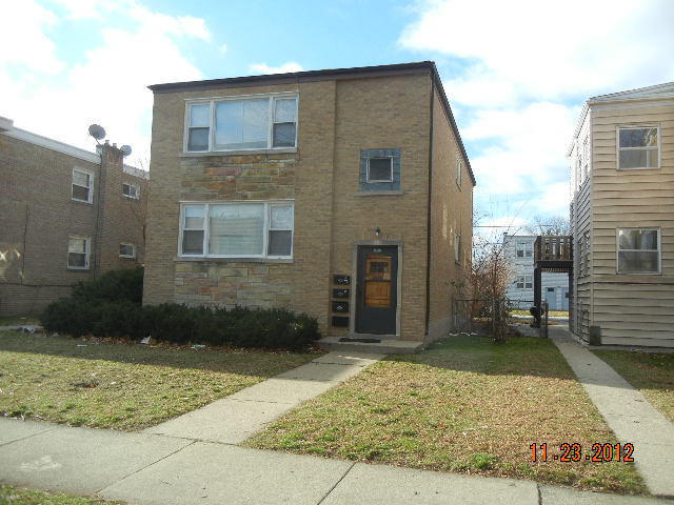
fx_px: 584
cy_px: 252
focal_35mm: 30
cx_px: 337
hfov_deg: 60.0
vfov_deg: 46.8
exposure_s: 1/891
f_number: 3.5
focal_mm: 5.4
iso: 160
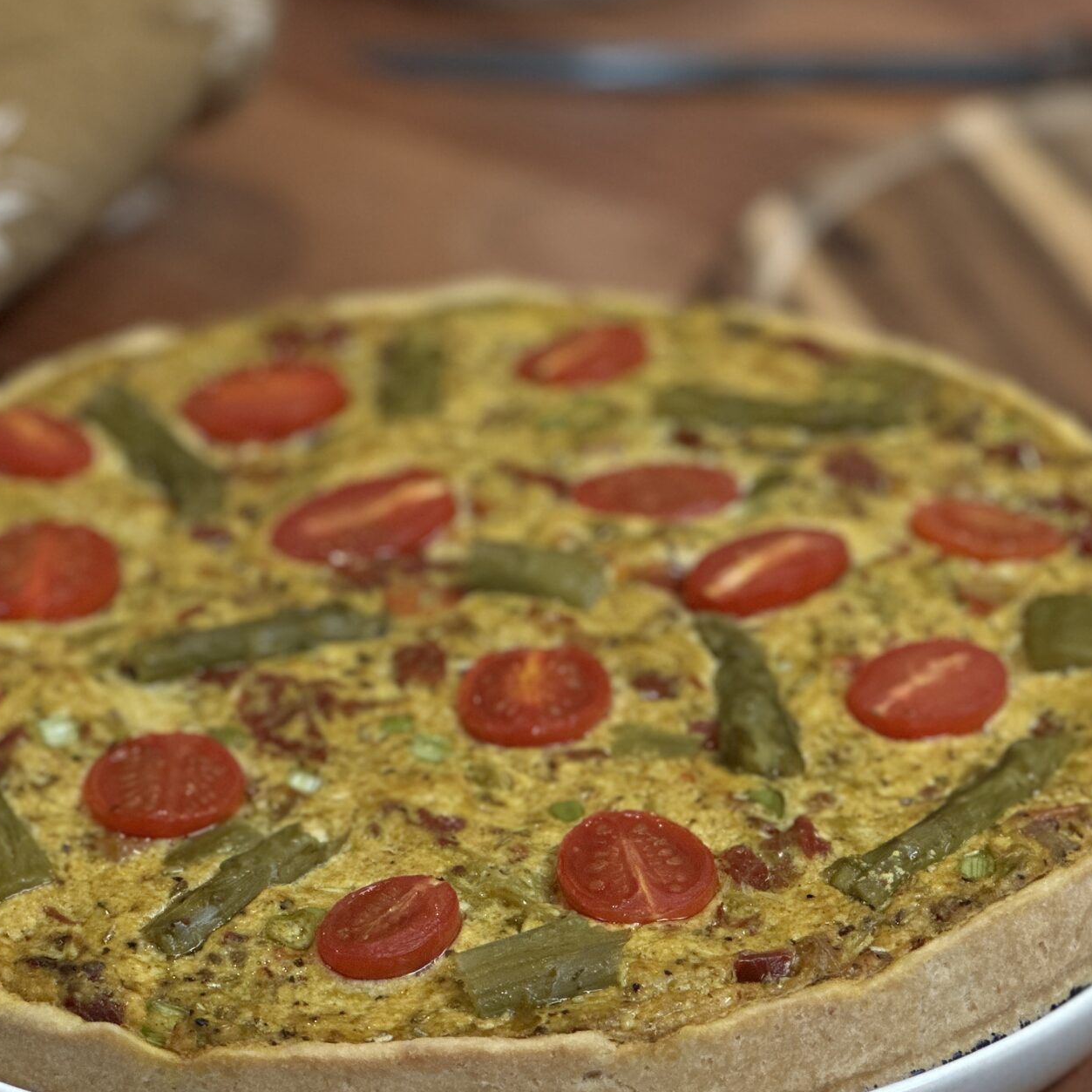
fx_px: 4961
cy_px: 492
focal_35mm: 139
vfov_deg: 12.6
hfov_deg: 12.6
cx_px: 421
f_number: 2.8
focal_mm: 9
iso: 160
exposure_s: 1/121
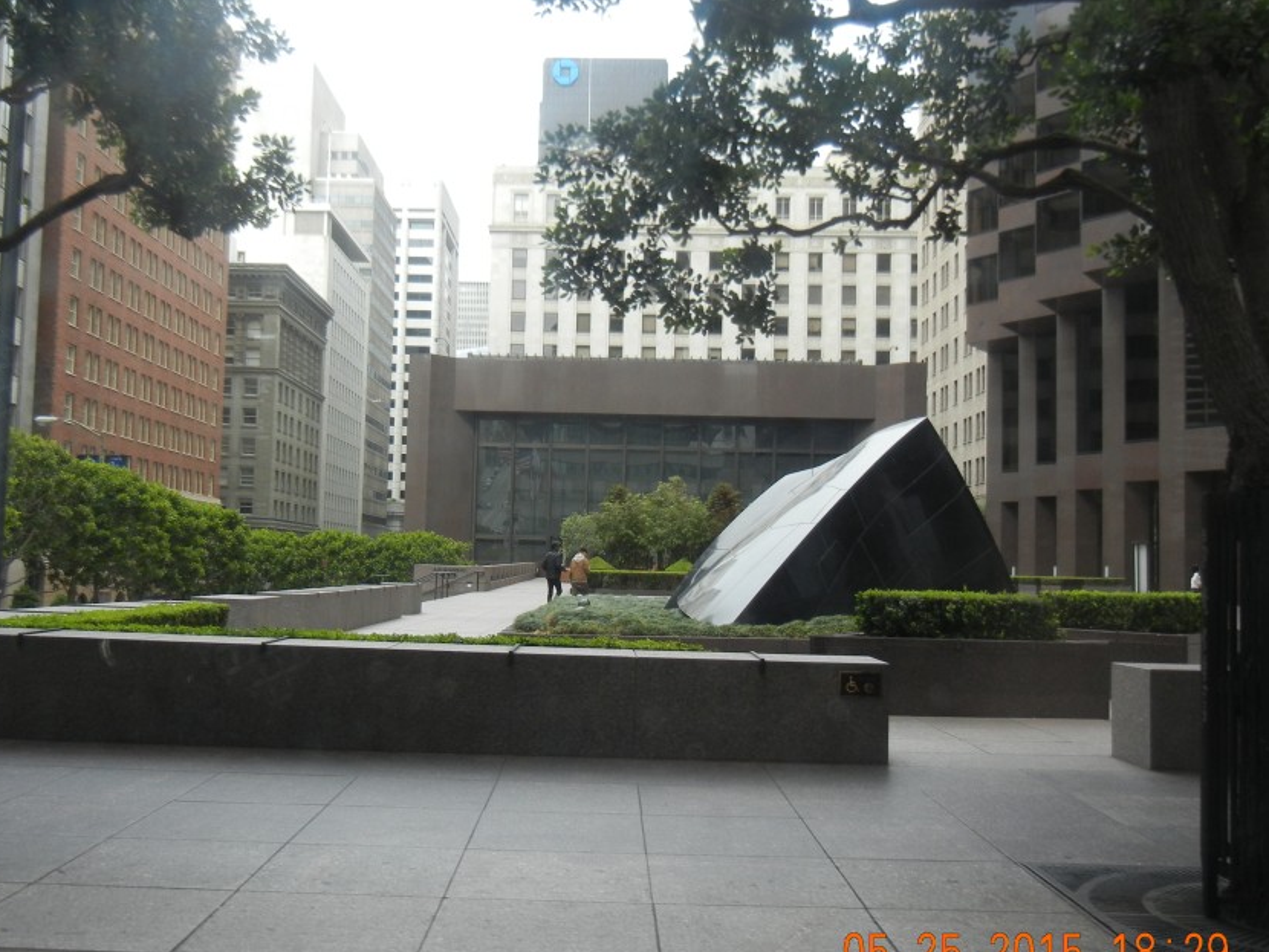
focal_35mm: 37
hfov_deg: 50.0
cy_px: 487
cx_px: 541
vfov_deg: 38.7
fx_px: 1357
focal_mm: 5.4
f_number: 3.5
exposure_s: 1/217
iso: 160
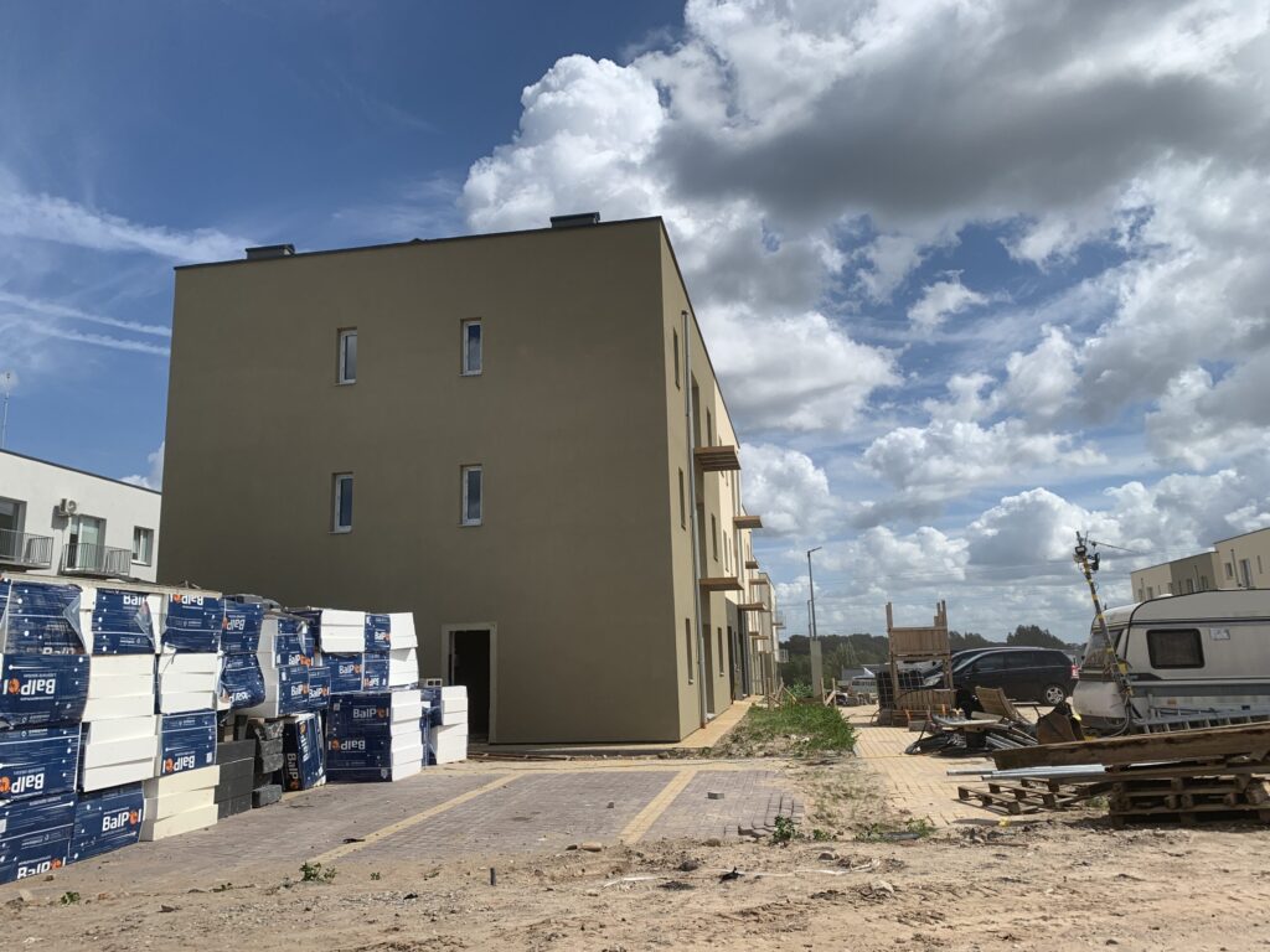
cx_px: 635
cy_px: 476
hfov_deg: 67.3
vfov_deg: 53.1
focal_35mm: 26
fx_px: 954
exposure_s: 1/4902
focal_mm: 4.25
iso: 25
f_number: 1.8
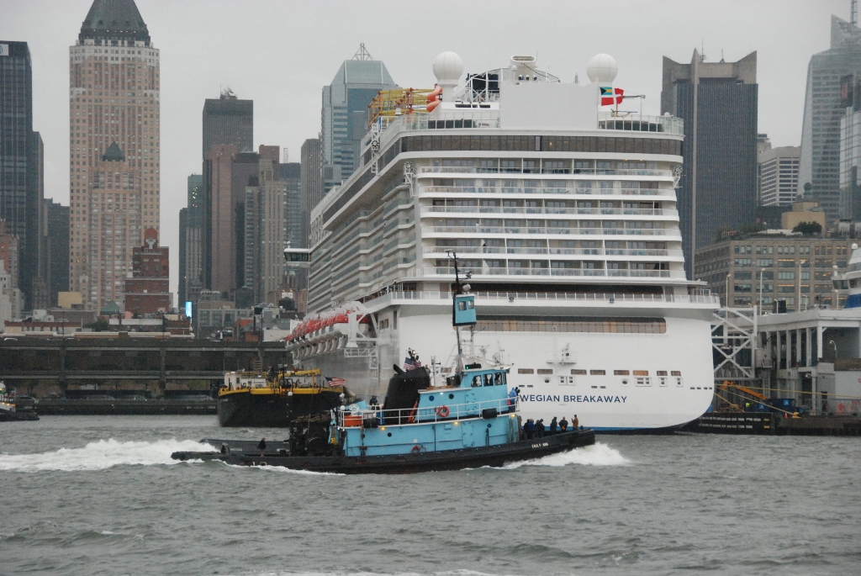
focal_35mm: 120
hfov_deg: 17.0
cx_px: 430
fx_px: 2873
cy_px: 288
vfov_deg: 11.4
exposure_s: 1/640
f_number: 6.3
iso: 1600
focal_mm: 80
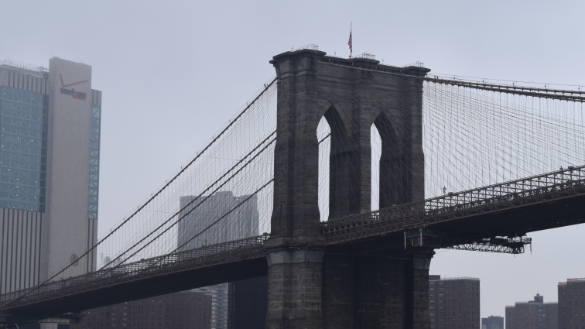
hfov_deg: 22.3
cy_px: 185
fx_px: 1484
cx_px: 353
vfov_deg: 12.6
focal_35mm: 96
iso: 250
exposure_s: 1/250
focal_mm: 45
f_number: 8
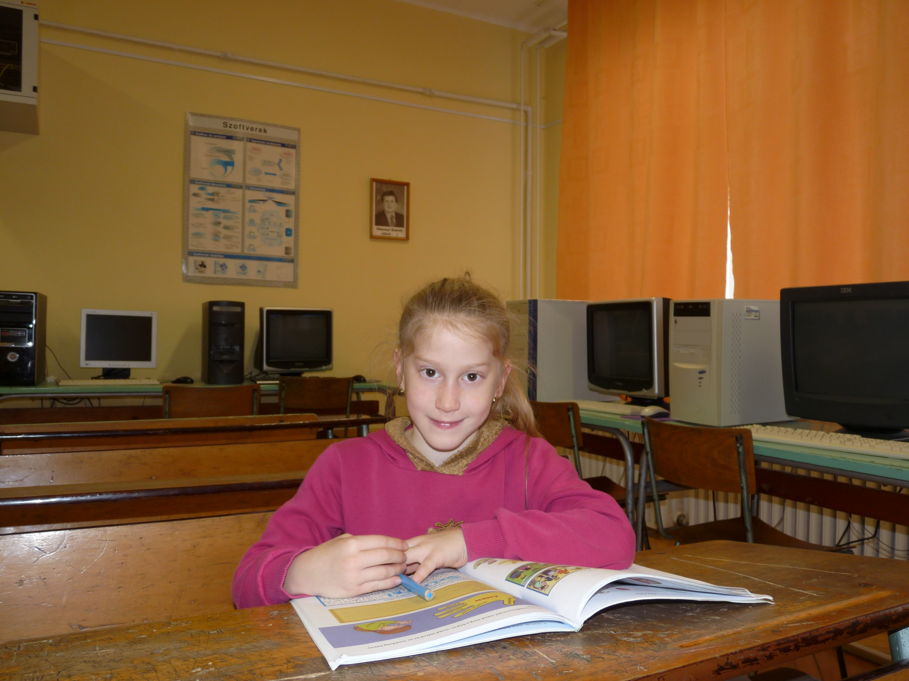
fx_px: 735
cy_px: 351
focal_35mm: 28
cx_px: 461
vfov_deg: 49.7
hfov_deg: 63.4
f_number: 2.8
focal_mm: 4.8
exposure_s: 1/30
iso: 100
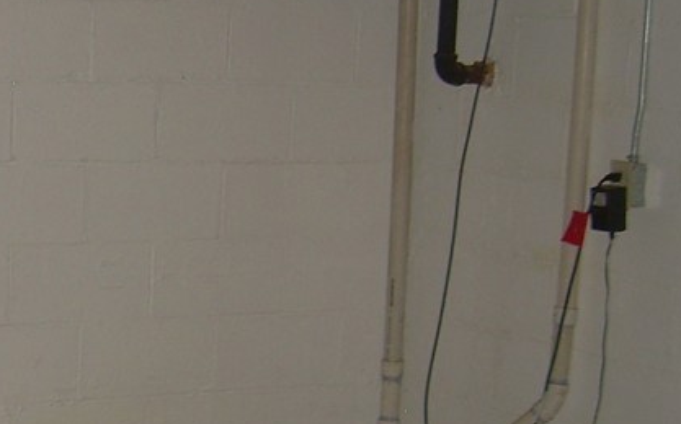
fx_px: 1836
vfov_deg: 13.1
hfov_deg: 19.8
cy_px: 369
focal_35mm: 99
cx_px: -121
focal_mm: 6.3
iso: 71
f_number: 2.8
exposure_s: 1/60
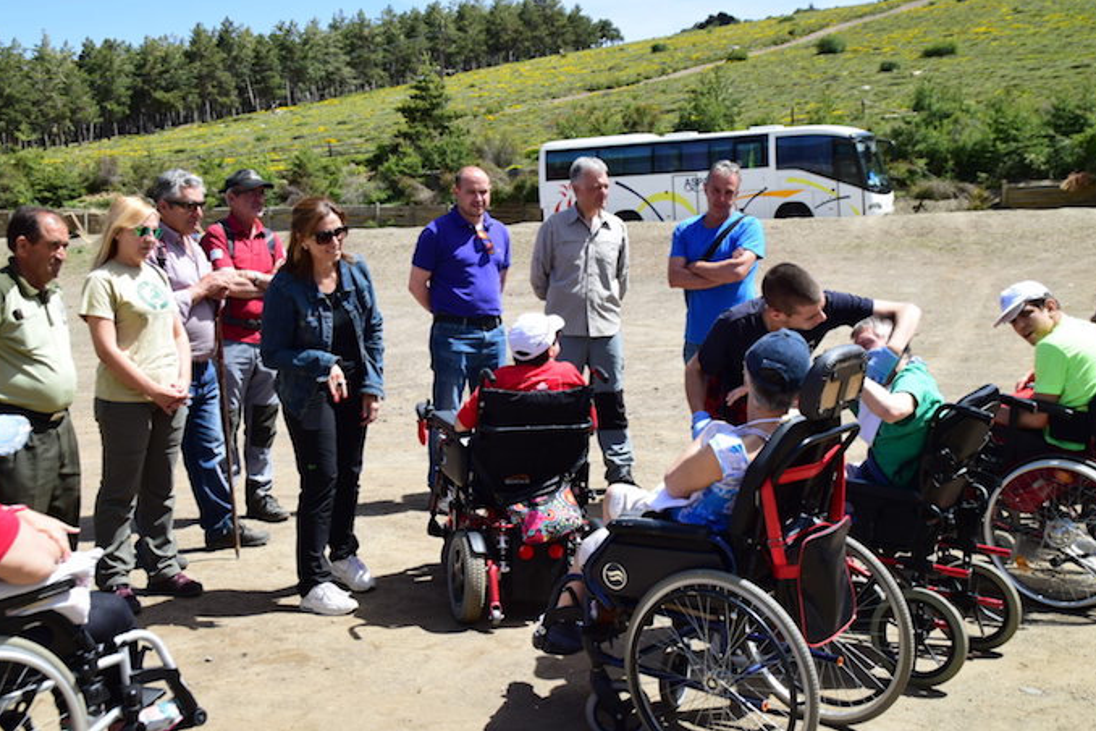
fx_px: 1339
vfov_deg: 30.5
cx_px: 556
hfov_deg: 44.5
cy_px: 352
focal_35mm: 44
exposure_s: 1/320
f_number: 9
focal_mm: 28
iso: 200
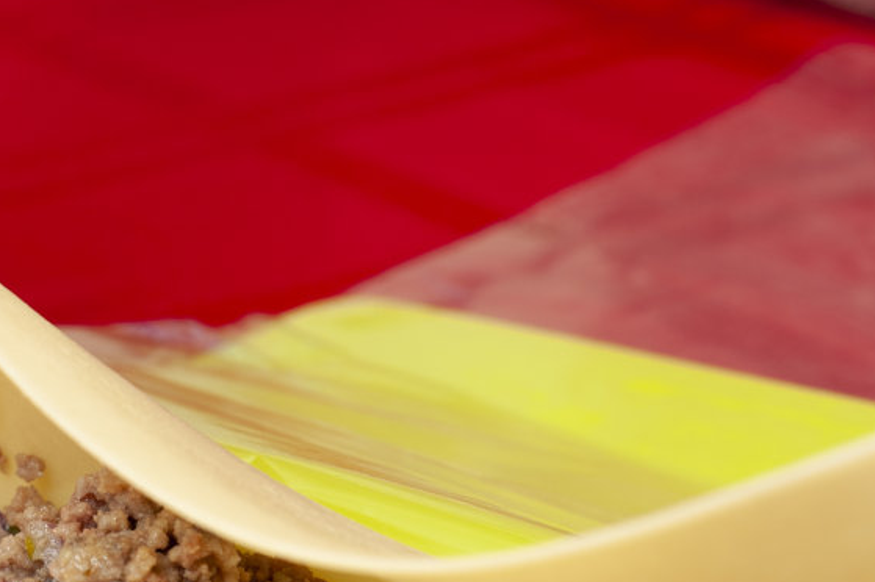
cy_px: 738
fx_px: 3474
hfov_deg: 14.3
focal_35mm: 143
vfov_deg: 9.4
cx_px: 322
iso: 100
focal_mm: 50
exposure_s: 1/160
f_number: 7.1
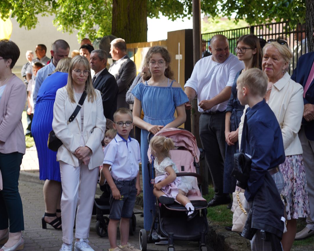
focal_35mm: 82
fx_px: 762
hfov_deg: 23.3
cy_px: 125
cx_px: 155
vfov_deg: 18.7
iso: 125
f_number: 4
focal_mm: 72
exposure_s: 1/100
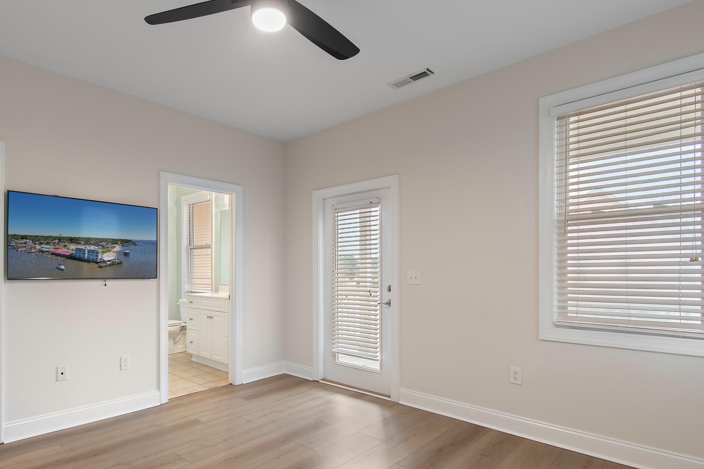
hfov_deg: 86.2
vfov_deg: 64.2
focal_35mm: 19
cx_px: 294
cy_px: 272
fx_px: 372
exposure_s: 1/3
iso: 100
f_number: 4.5
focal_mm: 10
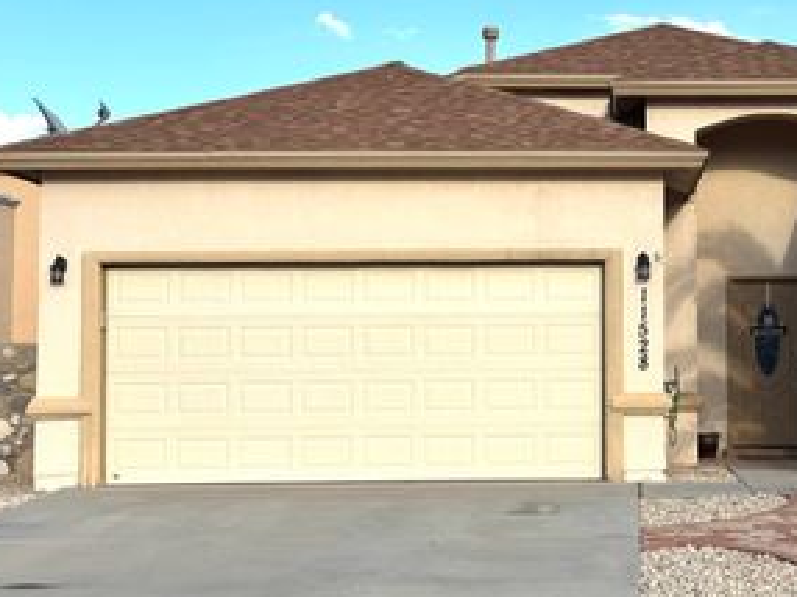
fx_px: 1932
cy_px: 247
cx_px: 677
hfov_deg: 22.9
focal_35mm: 84
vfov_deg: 17.5
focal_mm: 6.86
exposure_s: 1/2809
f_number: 1.78
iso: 64
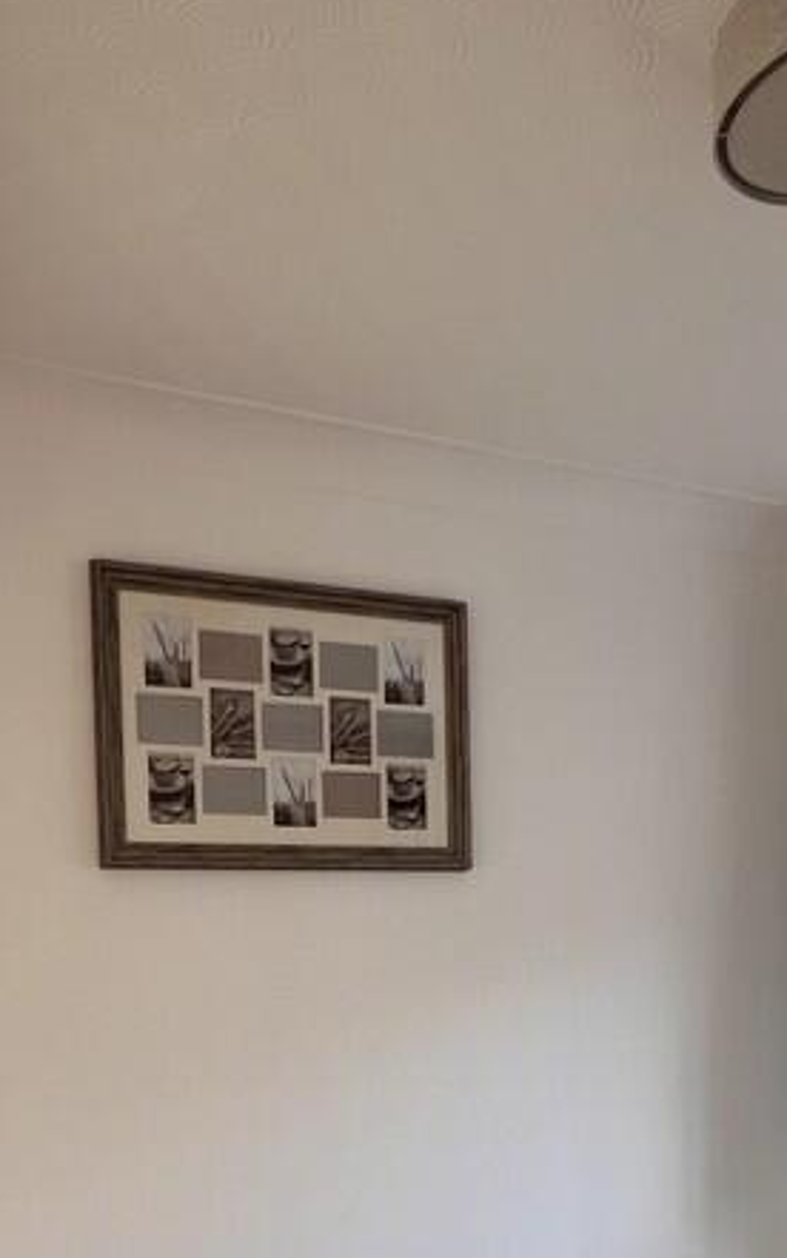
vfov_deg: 55.4
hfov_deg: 39.2
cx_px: 294
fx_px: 1097
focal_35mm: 32
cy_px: 1007
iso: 32
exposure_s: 1/99
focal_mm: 1.57
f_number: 1.8
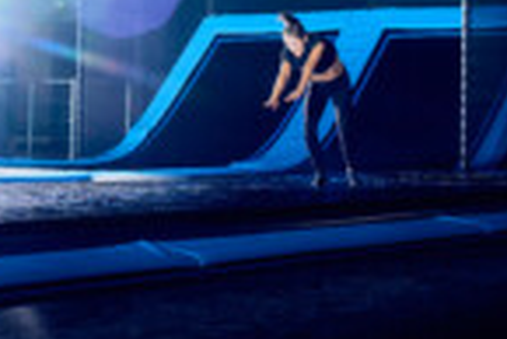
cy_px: -26
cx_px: 171
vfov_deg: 14.3
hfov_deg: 21.6
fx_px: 1325
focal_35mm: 94
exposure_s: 1/125
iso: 800
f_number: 7.1
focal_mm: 34
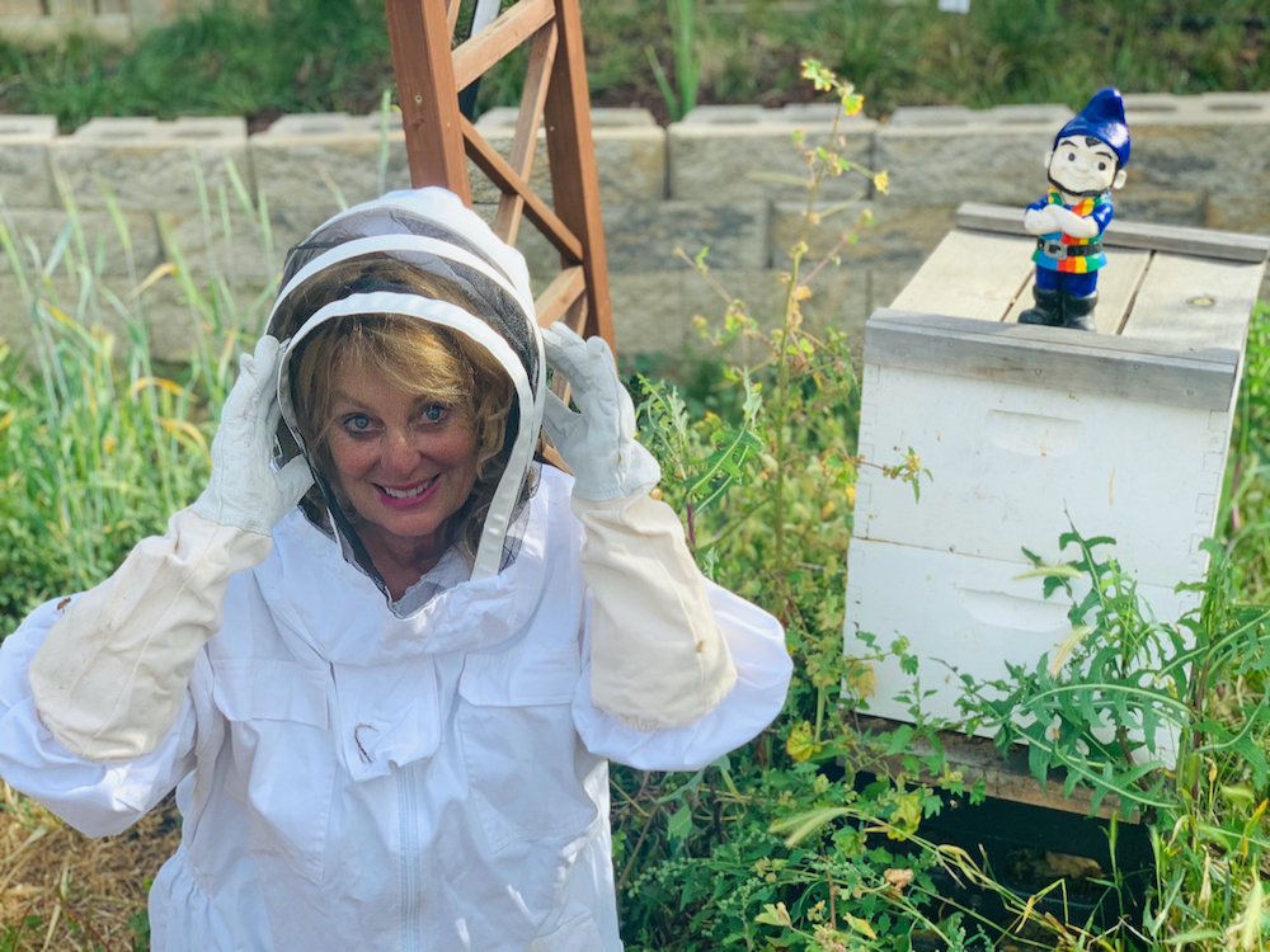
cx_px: 635
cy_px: 476
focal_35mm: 52
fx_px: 1908
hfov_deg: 36.8
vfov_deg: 28.0
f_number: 2.4
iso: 16
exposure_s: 1/217
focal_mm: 6
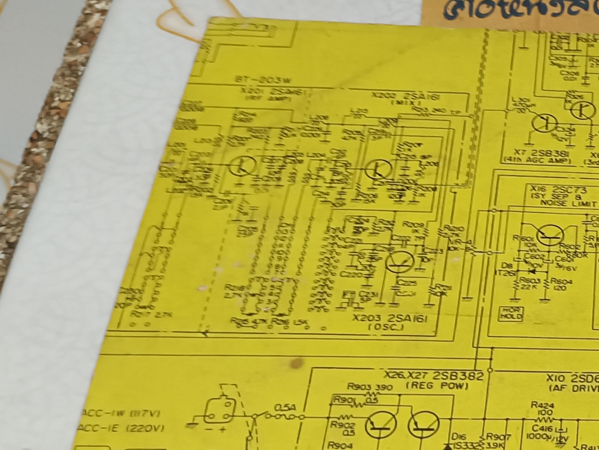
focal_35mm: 68
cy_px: 308
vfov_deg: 21.5
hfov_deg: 25.3
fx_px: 1177
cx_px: 745
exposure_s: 1/33.3
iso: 1063
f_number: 1.7
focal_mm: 5.31
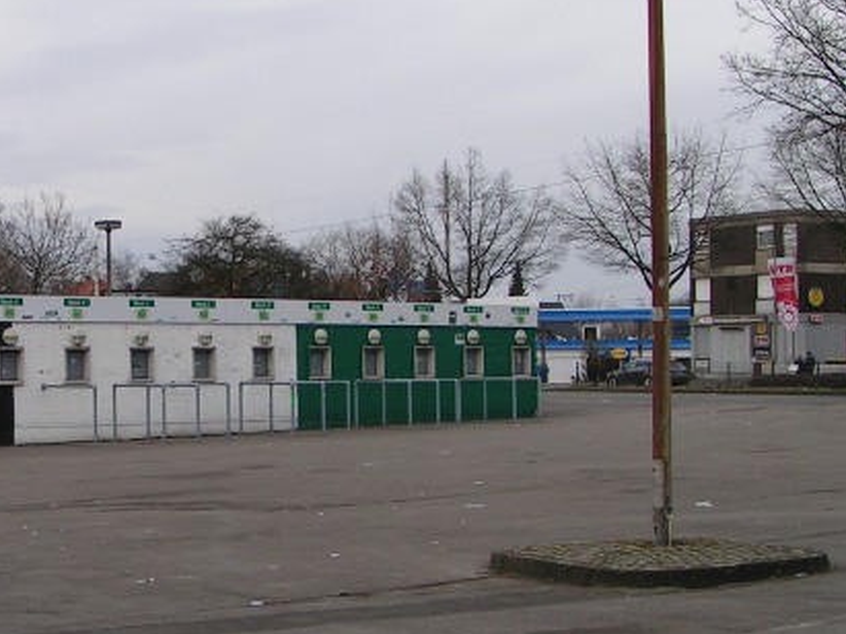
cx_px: 158
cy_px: 340
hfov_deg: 25.8
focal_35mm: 74
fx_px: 1808
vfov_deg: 19.9
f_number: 5.6
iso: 50
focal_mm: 5.8
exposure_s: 1/125
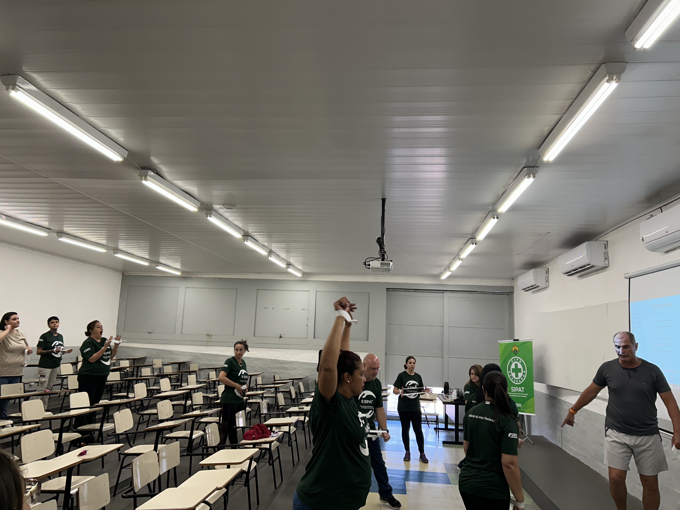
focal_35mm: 26
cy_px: 255
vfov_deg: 53.1
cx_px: 340
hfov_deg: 67.3
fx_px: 511
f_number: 1.5
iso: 100
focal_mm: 5.7
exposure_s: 1/120
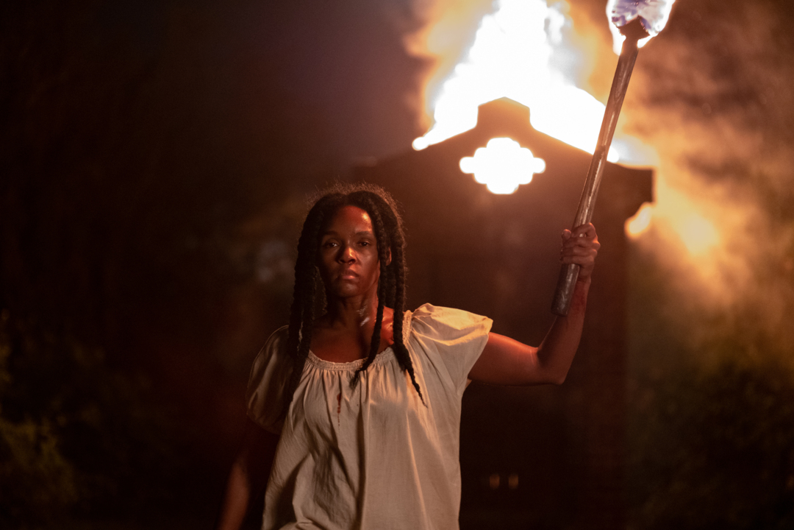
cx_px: 397
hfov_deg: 14.4
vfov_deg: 9.7
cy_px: 265
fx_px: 3132
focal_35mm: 142
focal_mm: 94.5
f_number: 2.8
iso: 10000
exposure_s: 1/100
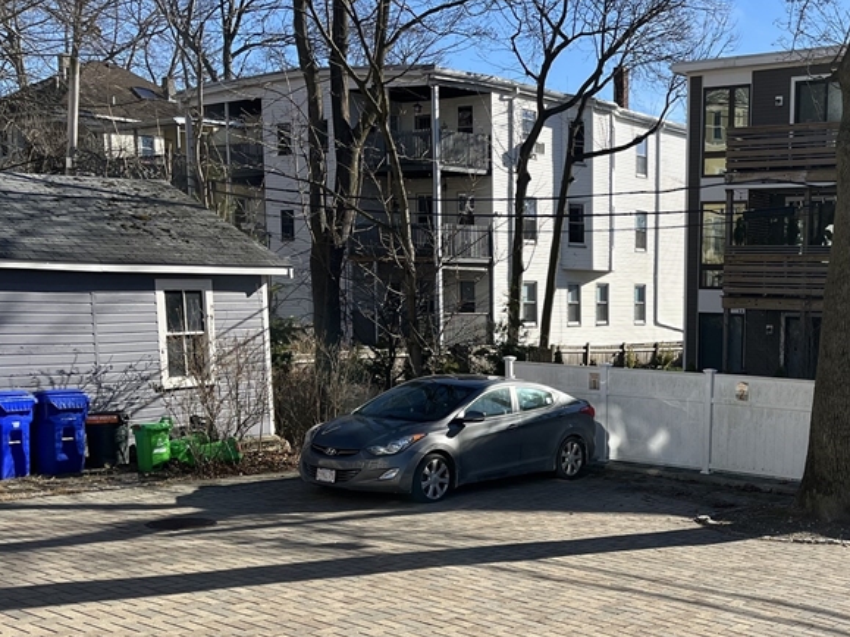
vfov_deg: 31.1
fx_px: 1129
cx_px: 687
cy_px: 458
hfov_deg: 39.5
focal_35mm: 46
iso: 50
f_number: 1.6
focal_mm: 5.1
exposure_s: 1/2688
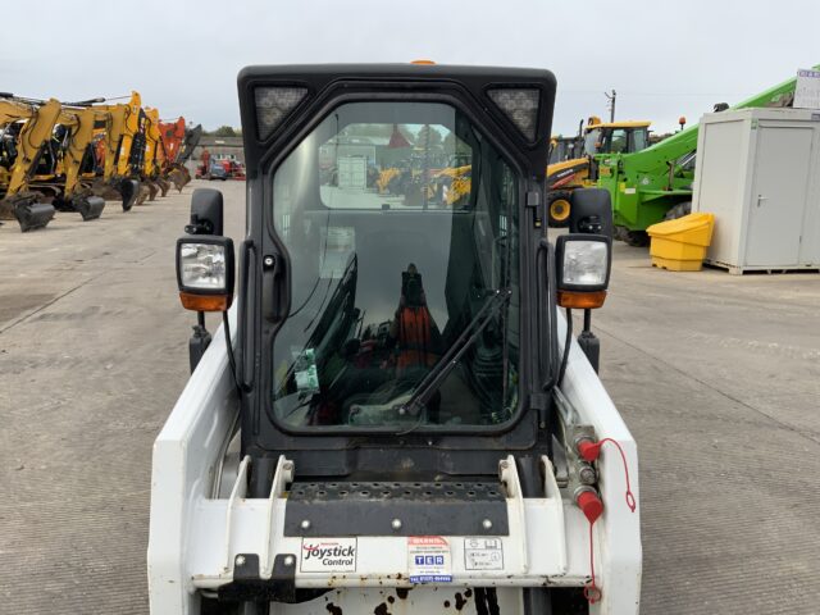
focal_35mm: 29
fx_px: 687
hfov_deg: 61.7
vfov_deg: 48.2
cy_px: 308
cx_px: 410
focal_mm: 3
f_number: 1.8
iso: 16
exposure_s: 1/551
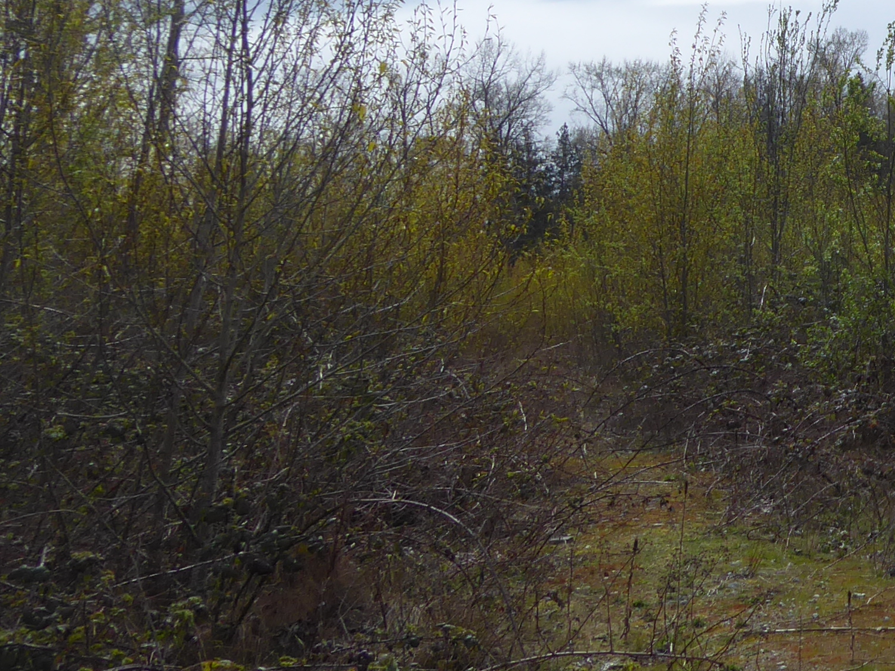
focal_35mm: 64
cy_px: 55
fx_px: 1655
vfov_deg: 22.3
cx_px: 1193
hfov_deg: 25.6
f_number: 3.3
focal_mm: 4.3
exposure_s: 1/1300
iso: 80
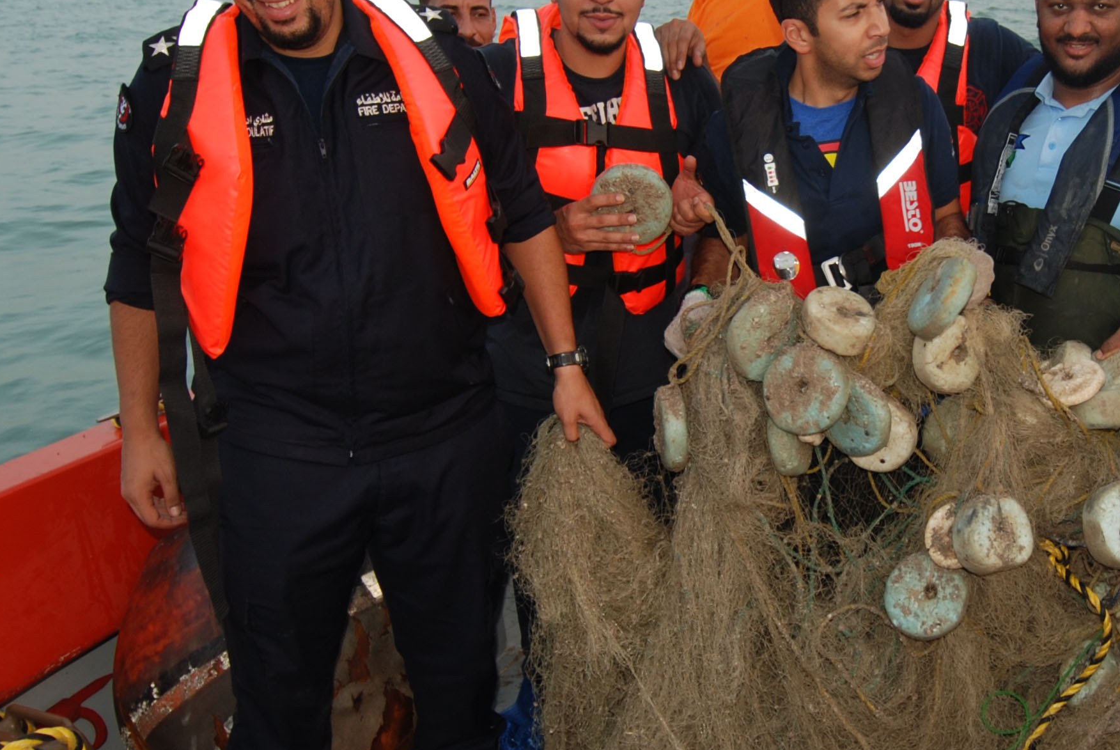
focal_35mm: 43
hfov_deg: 44.0
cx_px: 821
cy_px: 418
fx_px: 1343
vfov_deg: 31.2
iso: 100
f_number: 4
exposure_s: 1/60
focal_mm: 13
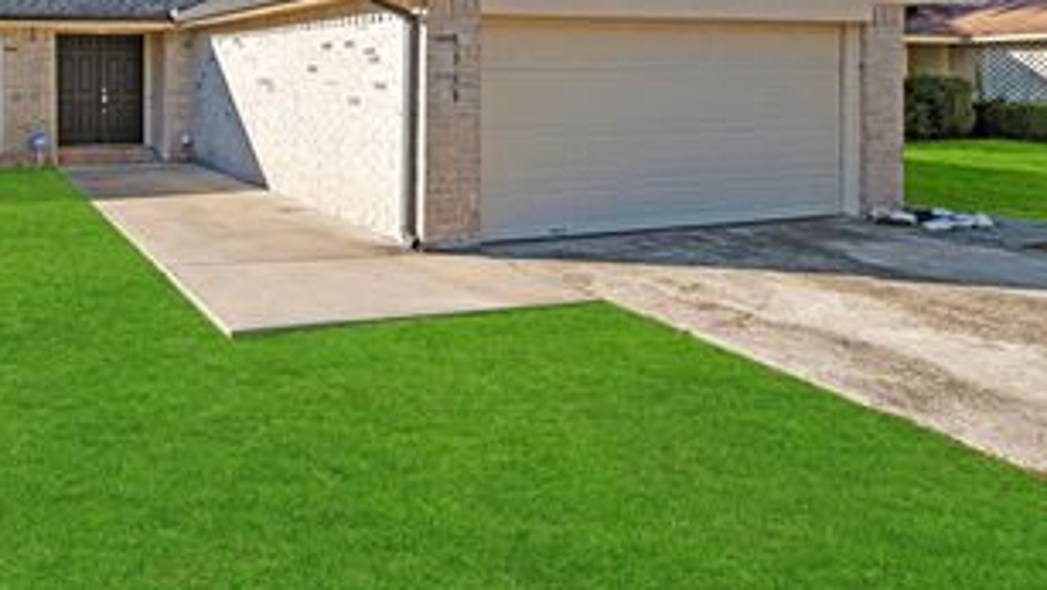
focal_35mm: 29
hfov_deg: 60.9
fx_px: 805
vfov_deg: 37.5
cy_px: 56
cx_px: 215
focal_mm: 17
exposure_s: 1/250
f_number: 8
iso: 100
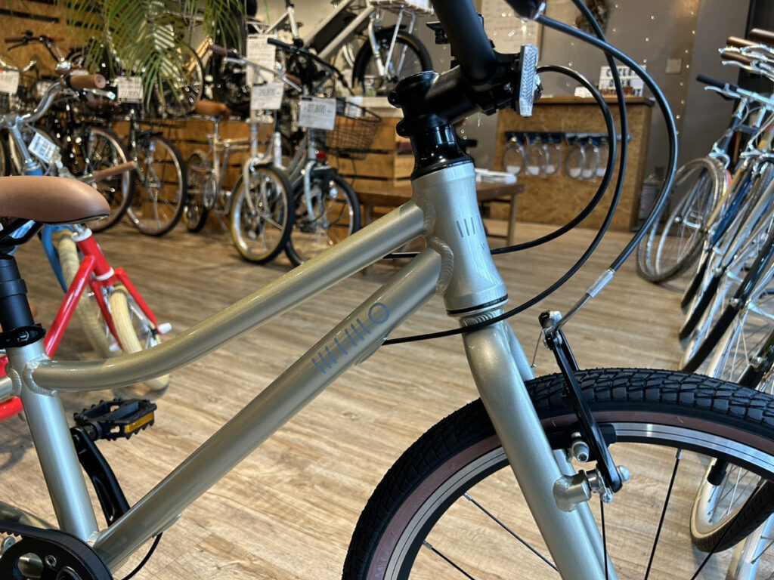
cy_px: 290
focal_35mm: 26
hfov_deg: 67.3
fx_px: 581
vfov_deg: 53.1
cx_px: 387
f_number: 1.5
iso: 100
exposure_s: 1/60
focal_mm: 5.7
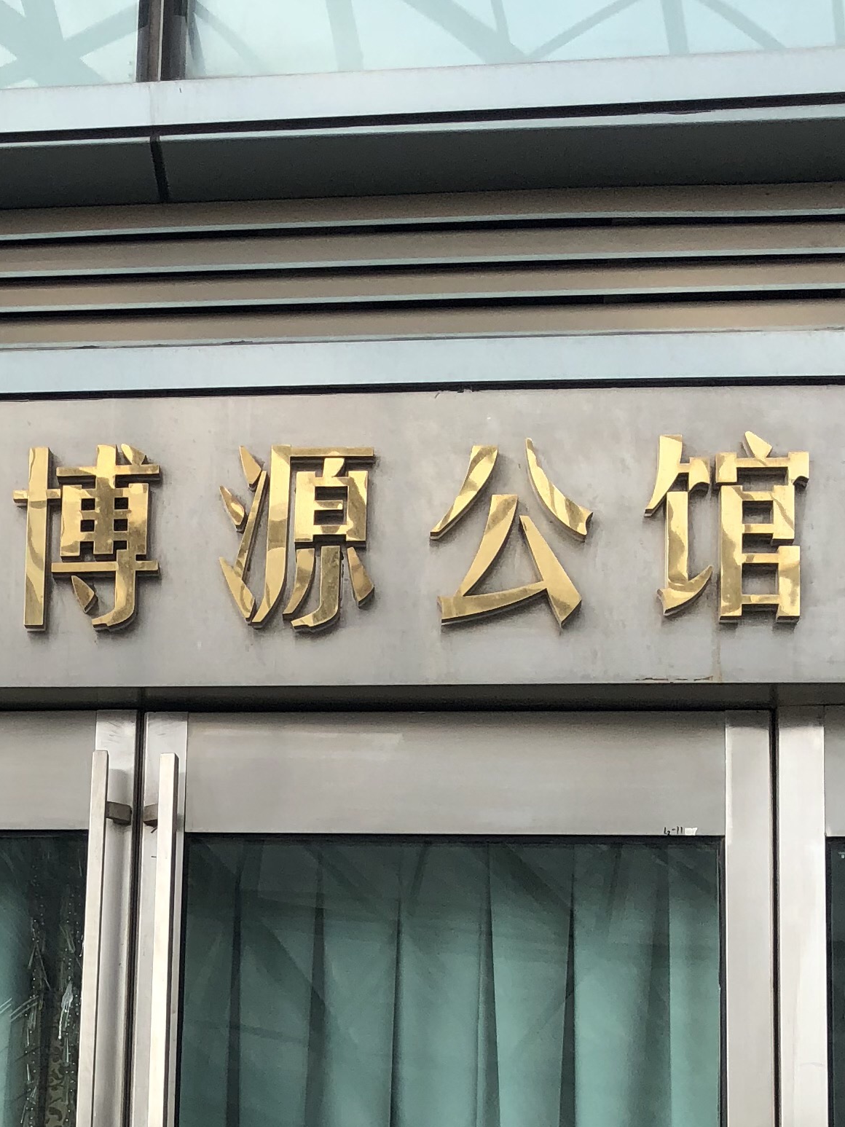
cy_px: 1048
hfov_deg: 19.6
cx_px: -7
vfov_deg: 25.7
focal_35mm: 73
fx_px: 2376
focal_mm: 4
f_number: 1.8
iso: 20
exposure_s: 1/842
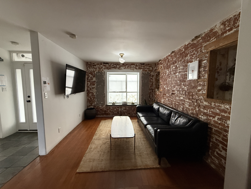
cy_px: 94
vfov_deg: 85.7
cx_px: 126
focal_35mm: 14
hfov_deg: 102.1
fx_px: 102
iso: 320
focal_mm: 2.22
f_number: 2.2
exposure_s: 1/99
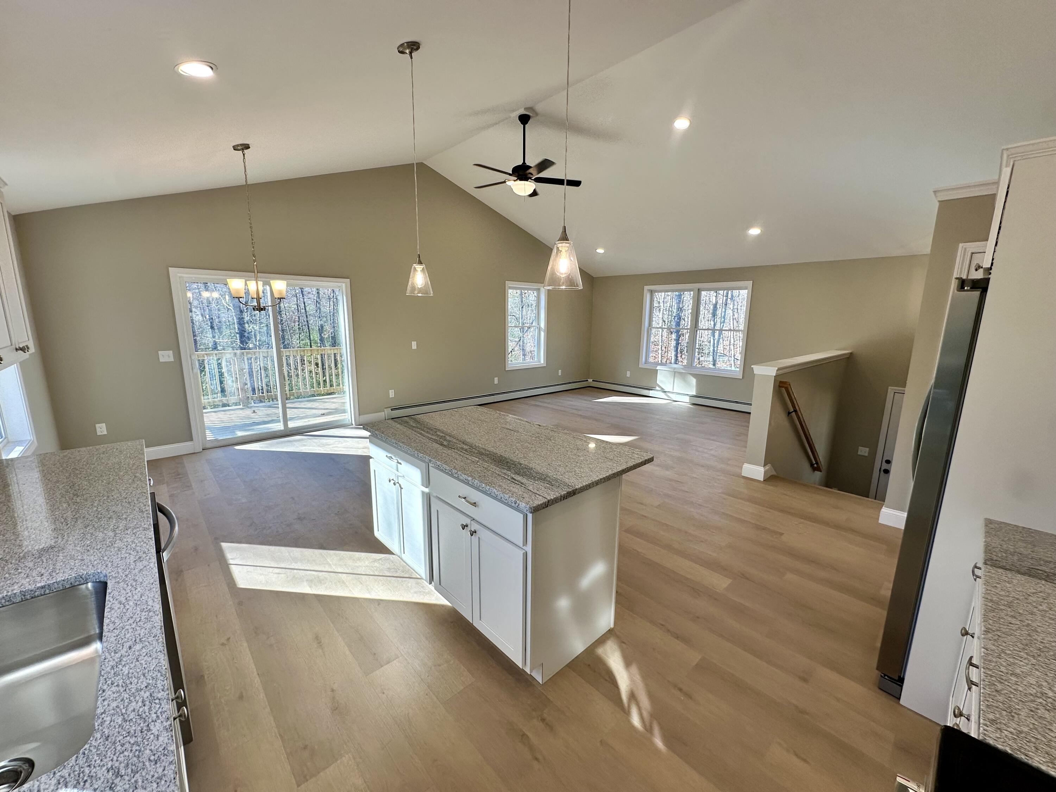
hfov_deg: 102.1
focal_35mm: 14
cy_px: 396
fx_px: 427
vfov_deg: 85.7
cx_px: 528
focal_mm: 2.22
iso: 40
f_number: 2.2
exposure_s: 1/153
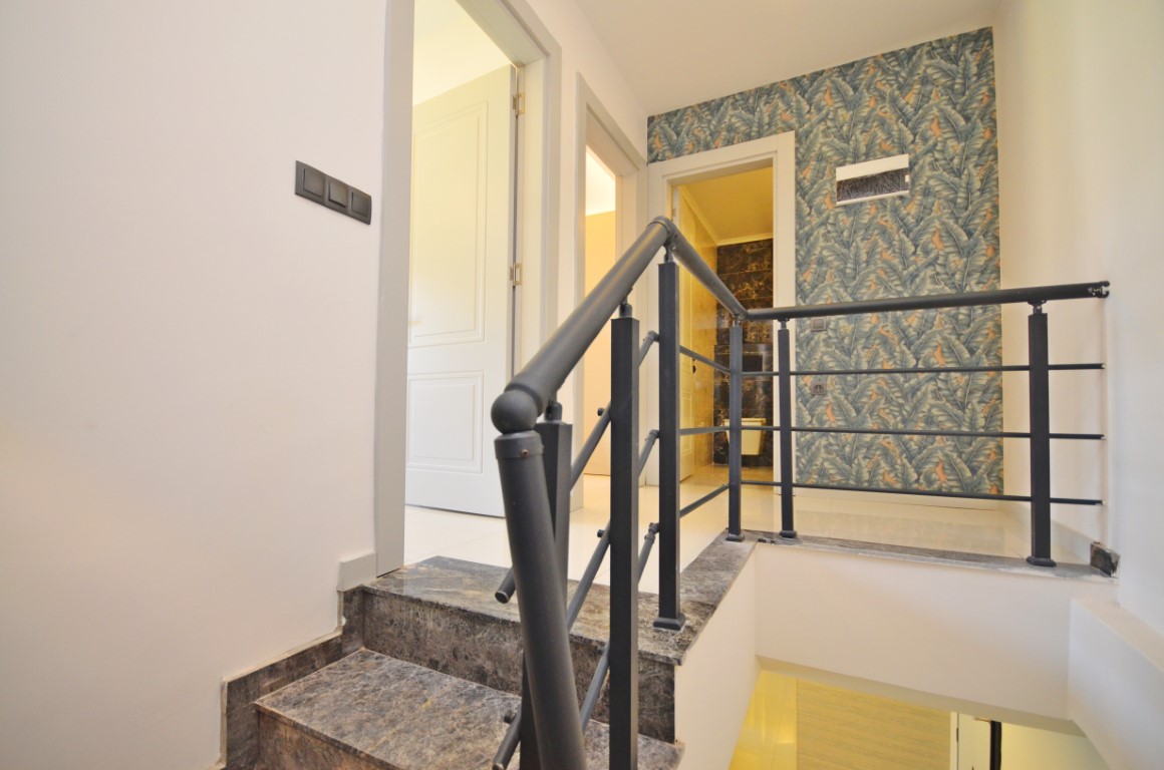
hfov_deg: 100.5
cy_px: 385
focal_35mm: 15
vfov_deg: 77.1
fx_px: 484
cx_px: 582
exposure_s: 1/60
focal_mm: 10
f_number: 4
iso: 800
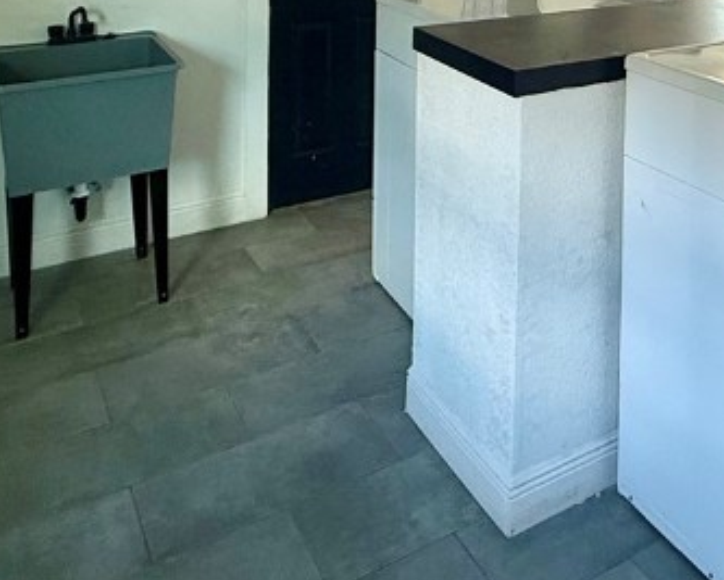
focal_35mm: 42
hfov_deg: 41.8
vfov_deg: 30.4
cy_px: -115
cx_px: 583
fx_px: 901
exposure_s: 1/99
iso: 250
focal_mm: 2.22
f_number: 2.2
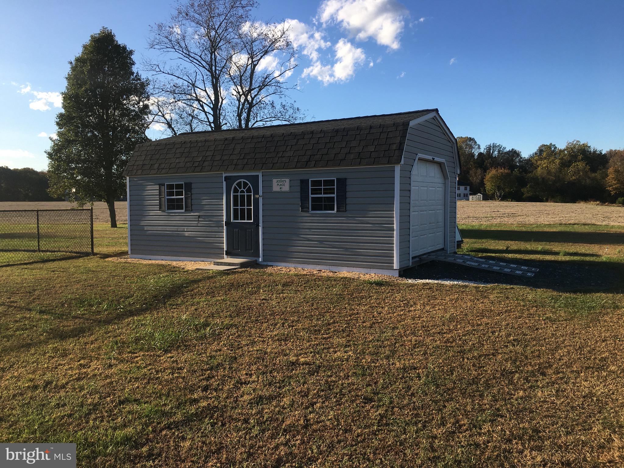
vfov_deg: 48.2
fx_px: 523
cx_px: 312
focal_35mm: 29
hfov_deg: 61.7
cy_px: 234
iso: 25
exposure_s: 1/1040
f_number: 2.2
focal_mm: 4.15
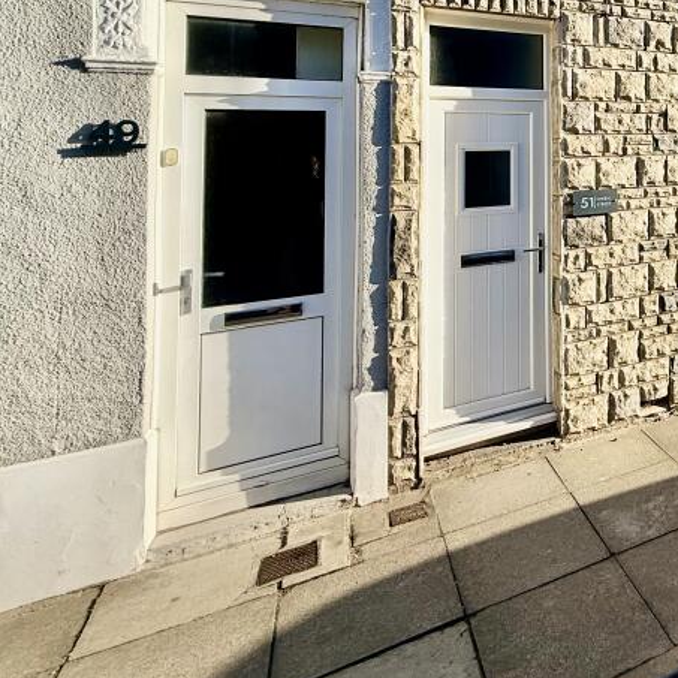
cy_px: 118
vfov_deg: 52.8
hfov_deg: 43.0
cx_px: 765
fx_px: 620
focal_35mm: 28
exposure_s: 1/1901
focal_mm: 2.22
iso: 50
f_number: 2.2
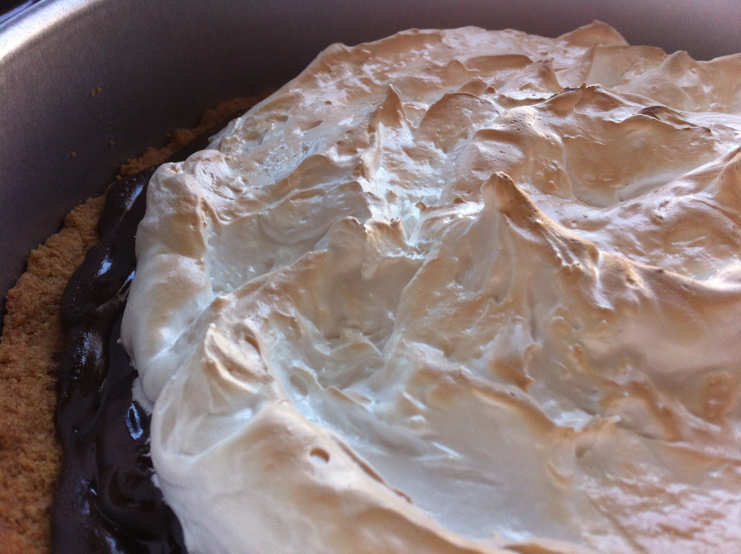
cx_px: 370
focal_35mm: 35
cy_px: 277
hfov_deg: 52.7
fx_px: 748
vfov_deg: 40.6
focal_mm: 3.85
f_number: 2.8
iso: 100
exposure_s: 1/60
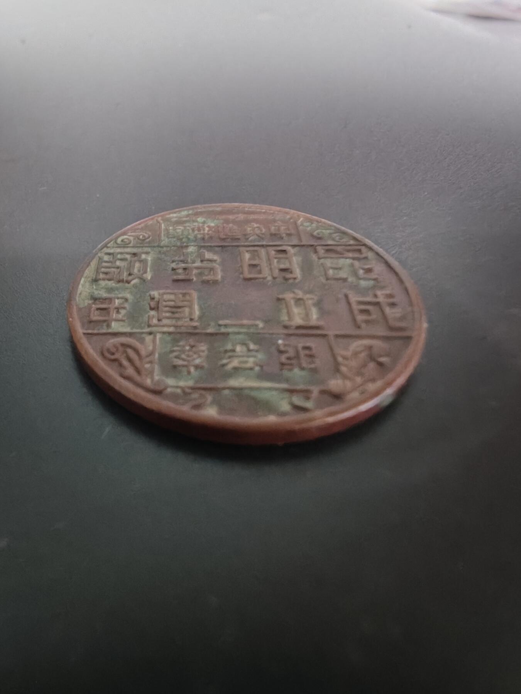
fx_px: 261
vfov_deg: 106.2
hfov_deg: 89.9
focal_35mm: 13
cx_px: 260
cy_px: 347
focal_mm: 2.39
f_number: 2.2
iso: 320
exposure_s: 1/50
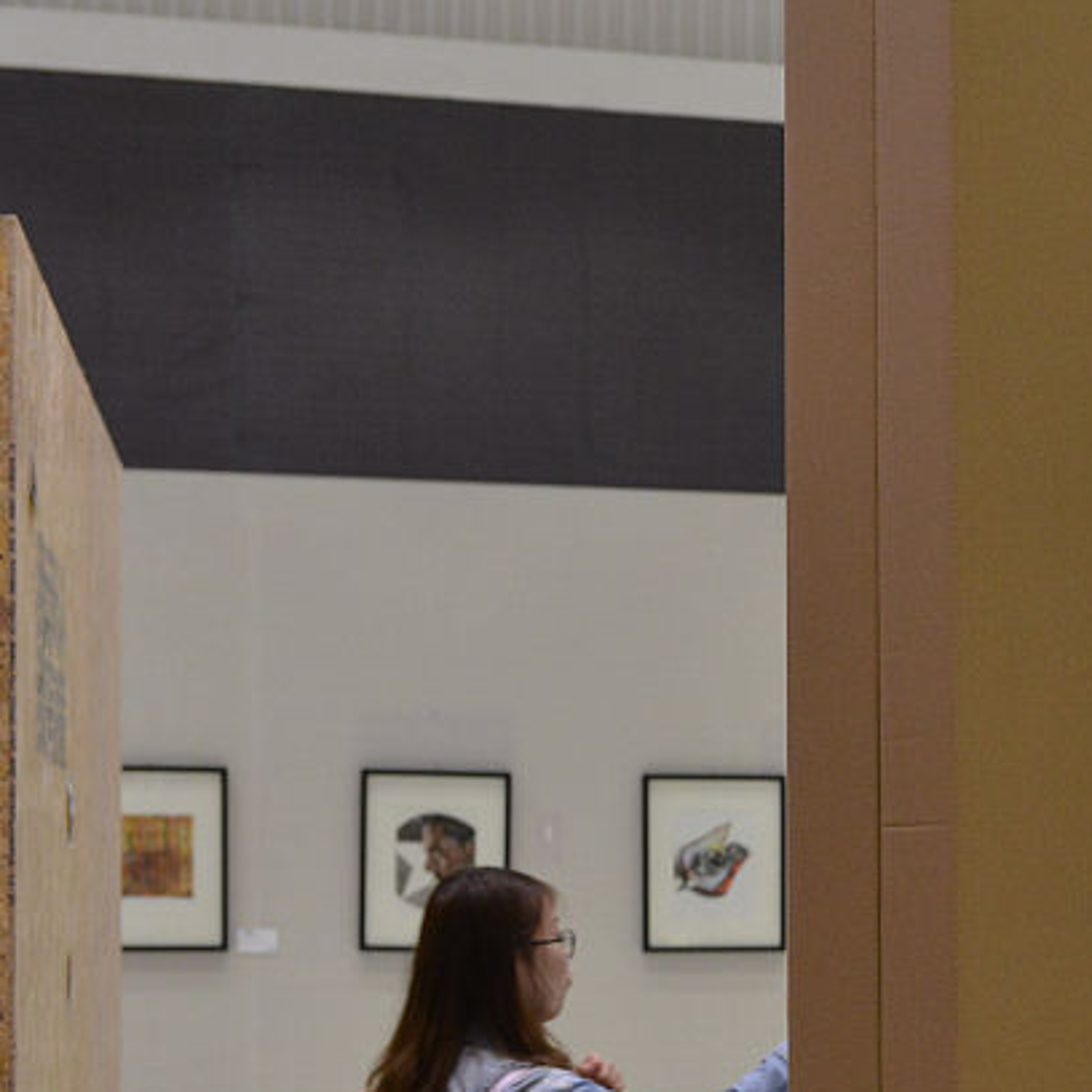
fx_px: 3391
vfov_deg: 18.0
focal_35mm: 95
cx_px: 1408
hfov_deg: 17.2
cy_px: 998
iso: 1600
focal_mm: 38
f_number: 4
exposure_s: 1/125
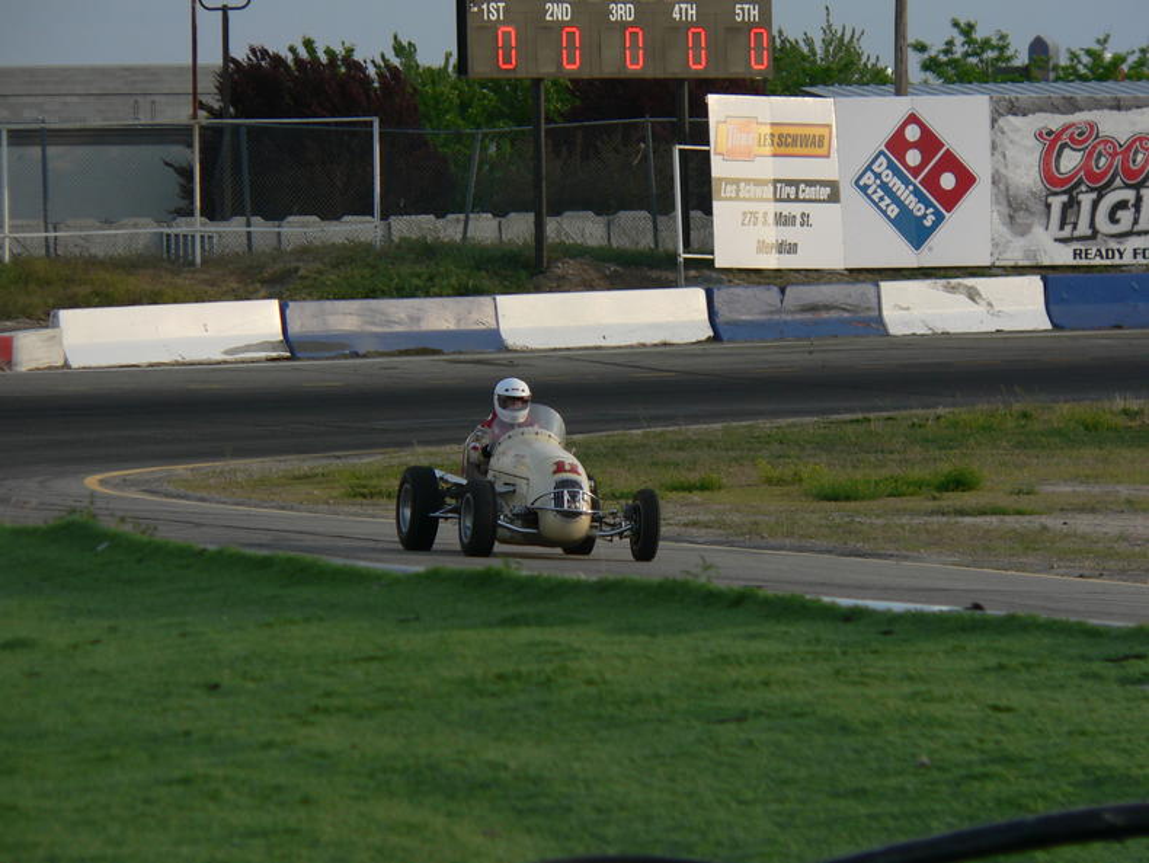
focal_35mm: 313
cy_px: 432
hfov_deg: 6.3
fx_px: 10392
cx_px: 574
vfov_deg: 4.8
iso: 80
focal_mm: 52.1
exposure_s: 1/400
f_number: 4
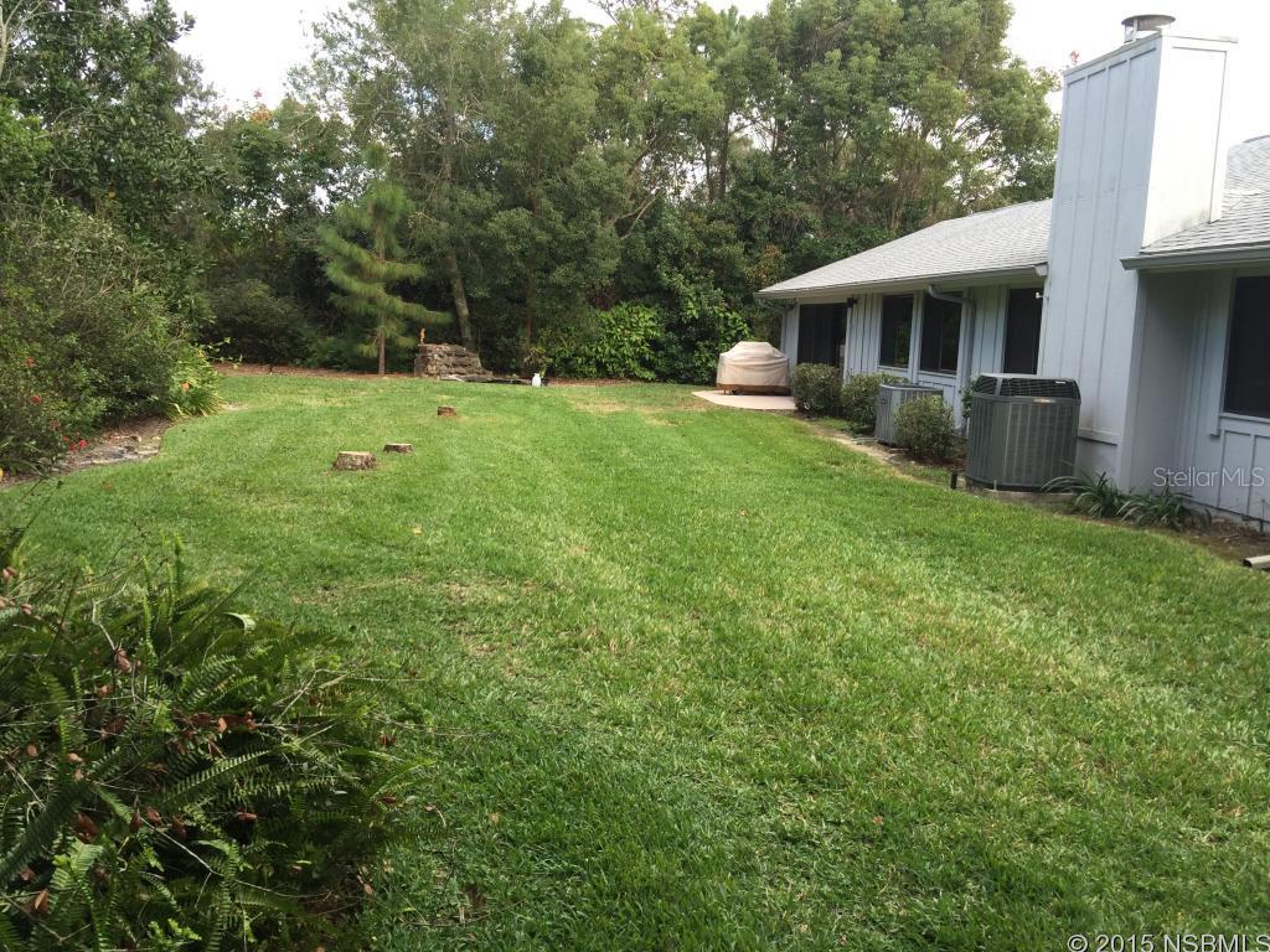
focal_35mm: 29
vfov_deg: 48.2
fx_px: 1064
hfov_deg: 61.7
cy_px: 476
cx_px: 635
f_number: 2.2
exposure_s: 1/146
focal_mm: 4.15
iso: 32
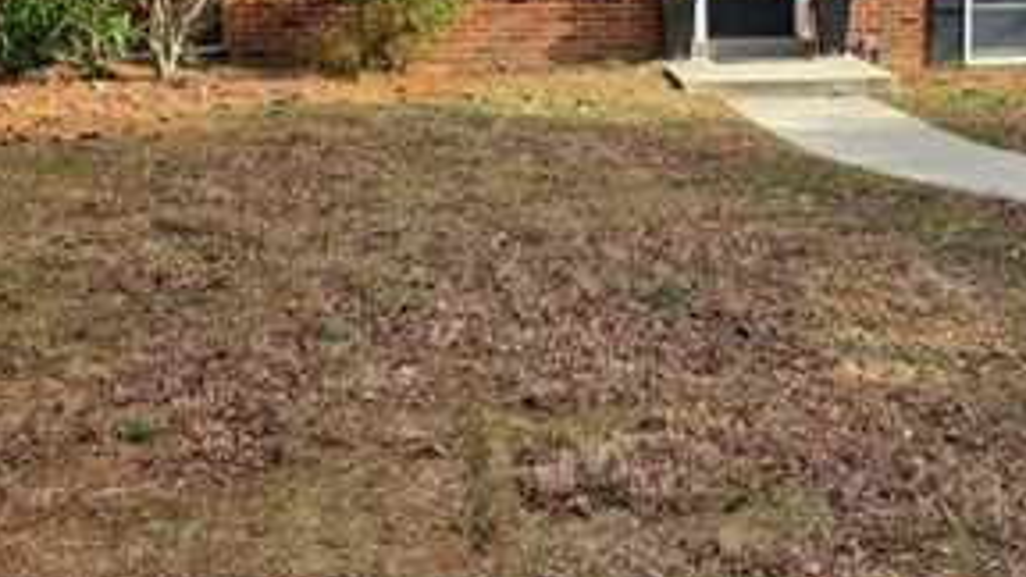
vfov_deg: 20.5
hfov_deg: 35.0
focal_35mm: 58
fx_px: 1578
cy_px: 109
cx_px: 812
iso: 80
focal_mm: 6.25
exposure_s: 1/2701
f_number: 1.7
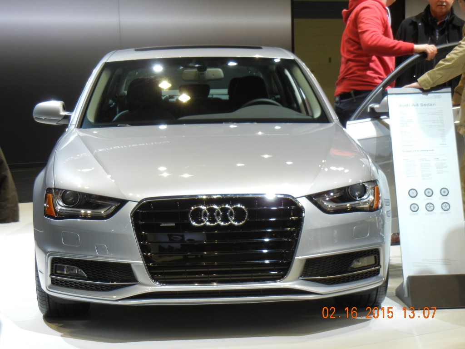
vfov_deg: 16.6
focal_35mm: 89
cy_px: 174
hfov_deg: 22.0
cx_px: 232
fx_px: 1196
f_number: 4.4
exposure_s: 1/60
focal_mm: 16
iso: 211
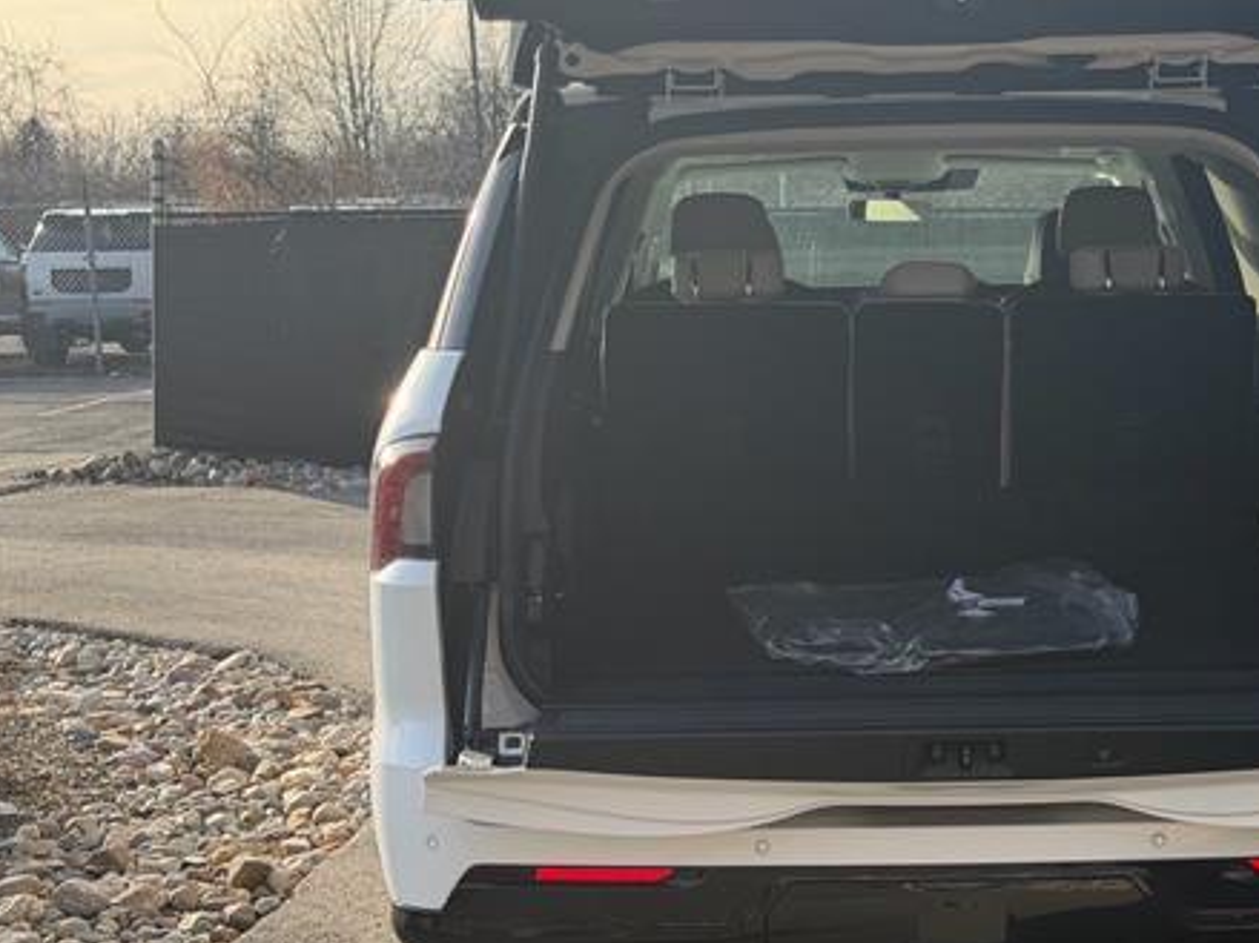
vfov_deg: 21.0
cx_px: 886
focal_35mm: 70
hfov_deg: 27.5
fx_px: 2545
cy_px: 364
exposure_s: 1/1456
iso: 100
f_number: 1.78
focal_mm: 6.76
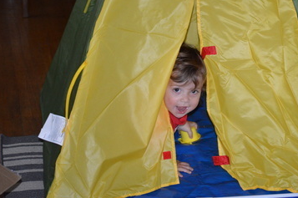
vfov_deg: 11.8
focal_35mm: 116
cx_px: 204
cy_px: 75
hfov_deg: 17.7
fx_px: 956
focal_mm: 55
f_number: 4
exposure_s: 1/60
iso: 2200
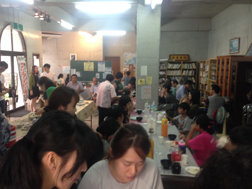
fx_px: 255
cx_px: 120
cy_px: 91
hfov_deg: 52.6
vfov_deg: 40.7
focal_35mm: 35
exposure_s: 1/20
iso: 160
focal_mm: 4.12
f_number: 2.4
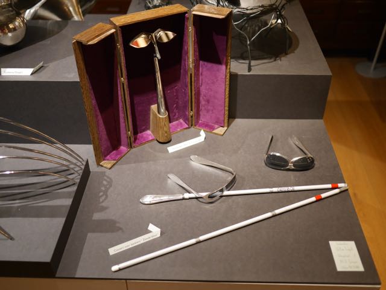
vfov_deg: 36.0
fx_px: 446
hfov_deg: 46.8
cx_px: 193
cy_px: 145
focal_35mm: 40
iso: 800
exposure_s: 1/60
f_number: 1.7
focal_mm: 20
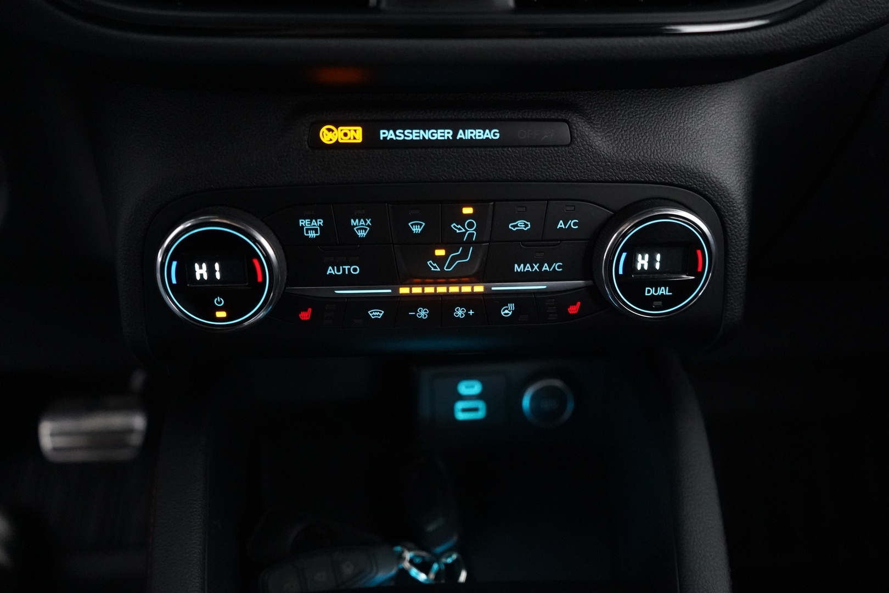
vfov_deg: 46.4
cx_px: 444
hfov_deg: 65.5
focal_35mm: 28
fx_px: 691
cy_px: 296
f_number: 3.5
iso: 12800
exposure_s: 1/80
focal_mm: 28
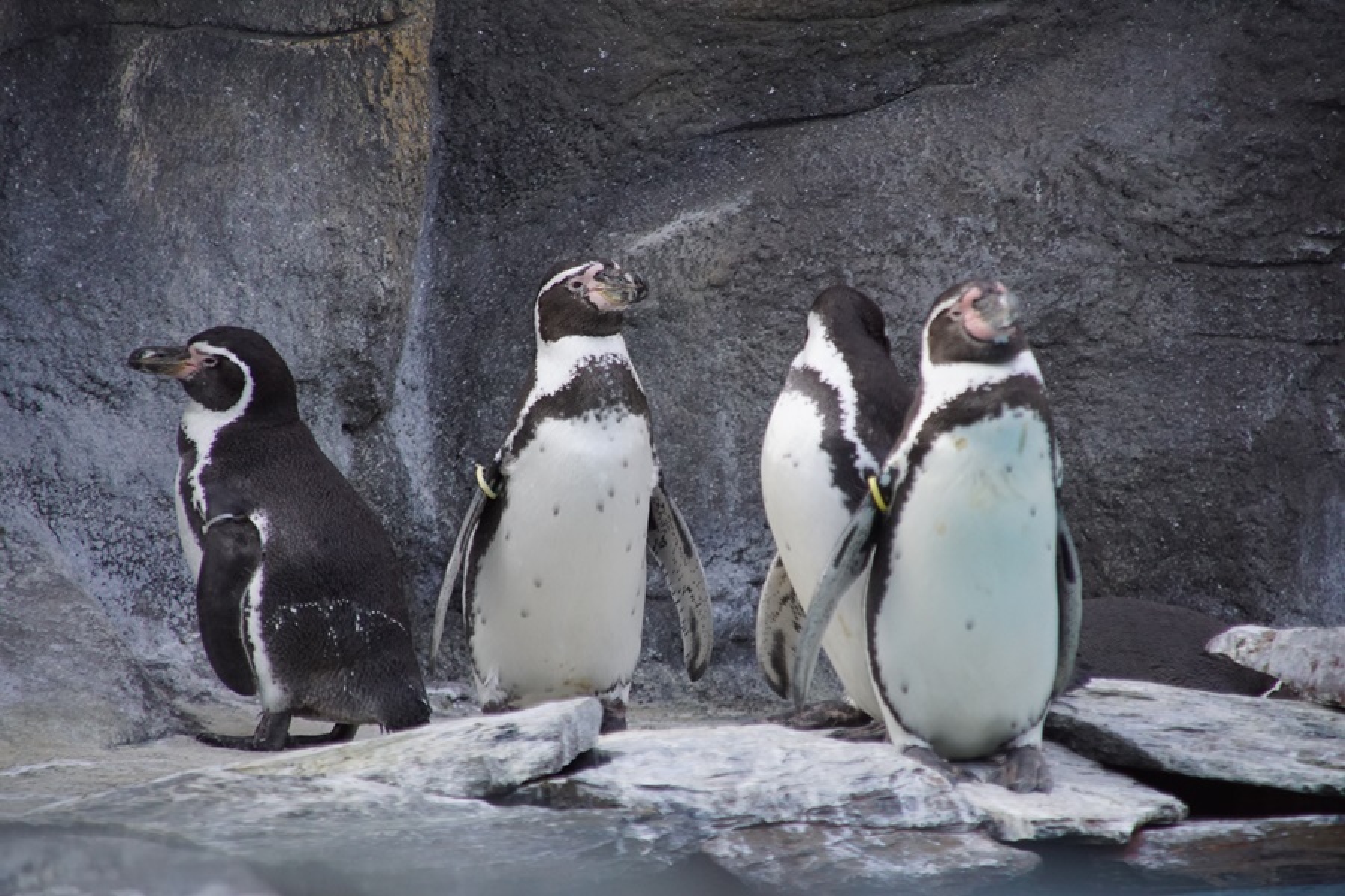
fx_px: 8966
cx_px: 672
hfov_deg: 8.6
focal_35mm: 240
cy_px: 448
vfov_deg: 5.7
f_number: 6.3
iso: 800
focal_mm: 160
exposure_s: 1/250
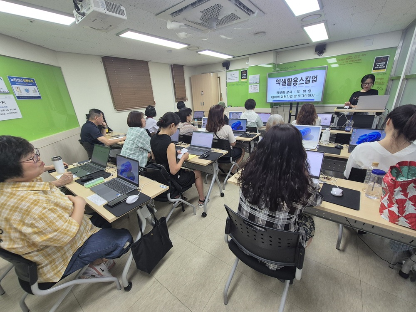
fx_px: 156
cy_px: 156
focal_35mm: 13
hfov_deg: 106.2
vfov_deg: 89.9
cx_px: 208
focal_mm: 2.2
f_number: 2.2
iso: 80
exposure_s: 1/60
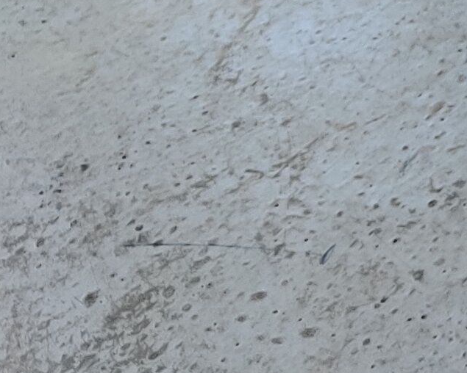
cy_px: -176
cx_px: 1127
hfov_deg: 10.1
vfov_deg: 9.1
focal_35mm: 166
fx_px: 2294
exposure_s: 1/100
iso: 160
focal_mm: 4.75
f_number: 1.65
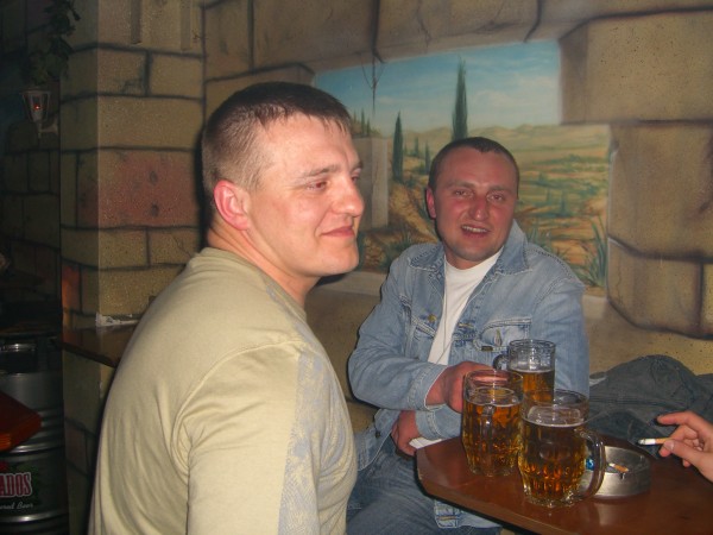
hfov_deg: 49.0
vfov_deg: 37.7
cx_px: 356
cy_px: 268
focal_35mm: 38
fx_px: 783
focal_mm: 7.9
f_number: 2.8
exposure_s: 1/60
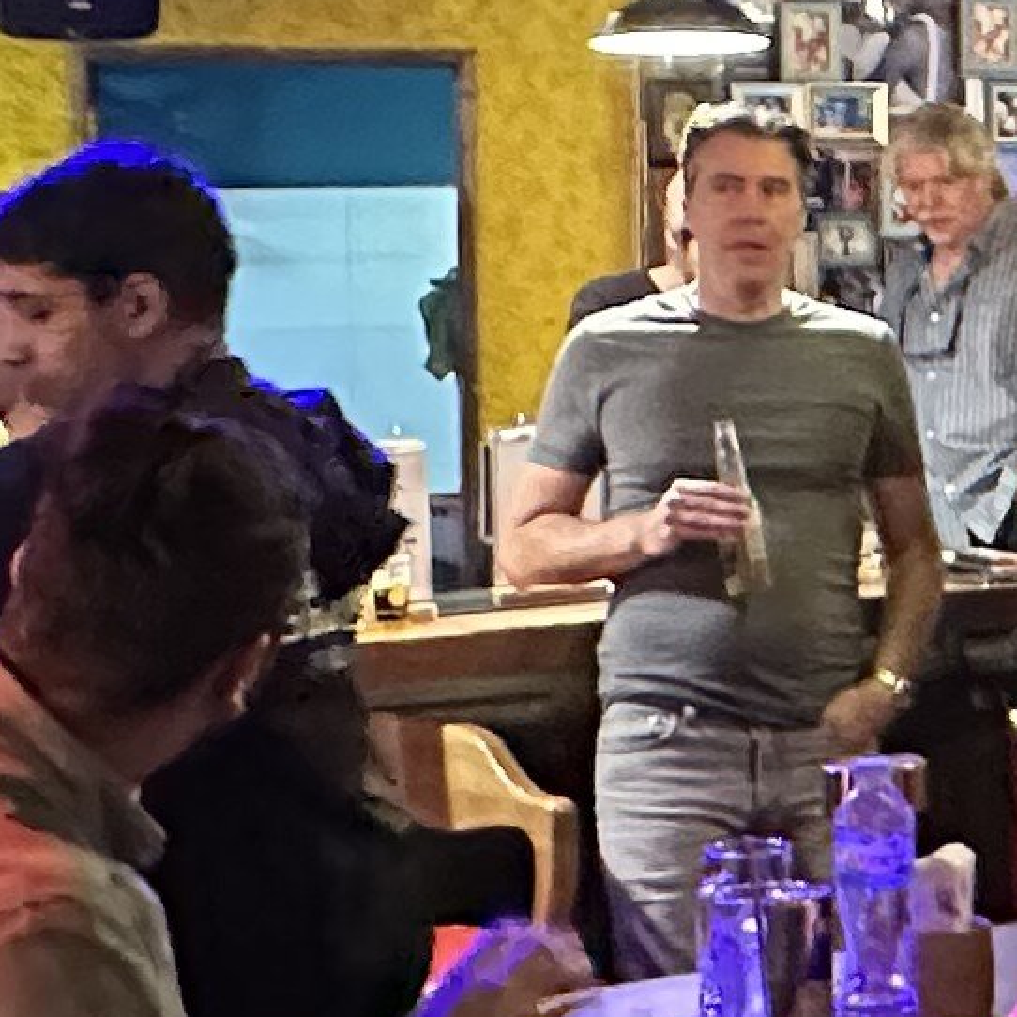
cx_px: 1576
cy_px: 156
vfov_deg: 18.6
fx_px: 3058
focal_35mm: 92
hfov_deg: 16.9
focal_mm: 2.22
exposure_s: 1/34
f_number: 2.2
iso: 1000
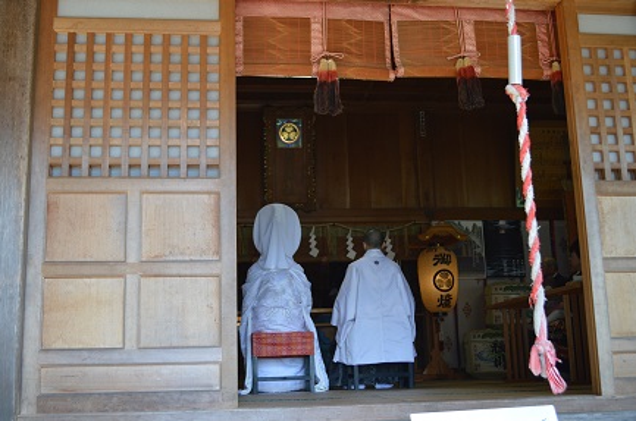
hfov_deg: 49.6
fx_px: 688
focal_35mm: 39
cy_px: 210
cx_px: 318
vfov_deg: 34.1
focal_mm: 26
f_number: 4.2
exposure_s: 1/60
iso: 400
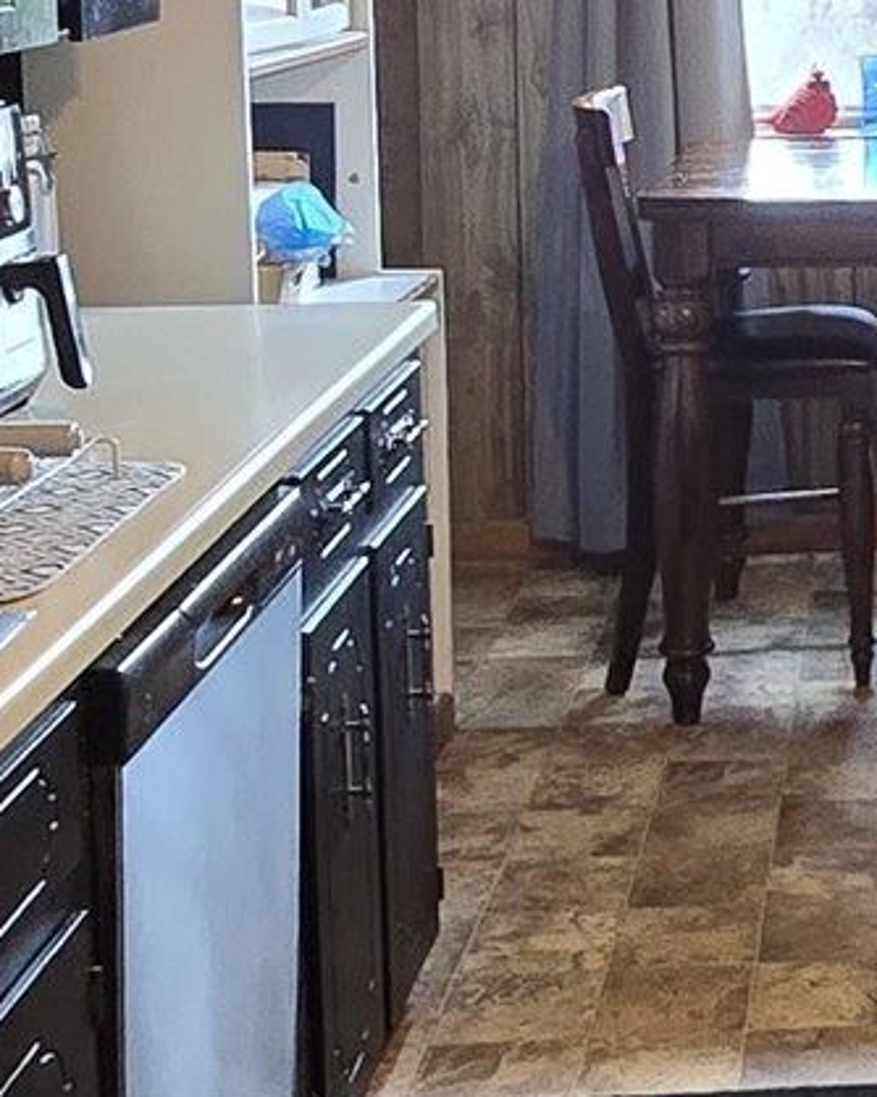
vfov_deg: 26.2
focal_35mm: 70
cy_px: 84
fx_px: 2273
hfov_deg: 19.8
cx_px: 1192
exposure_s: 1/60
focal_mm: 2.2
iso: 400
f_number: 2.2
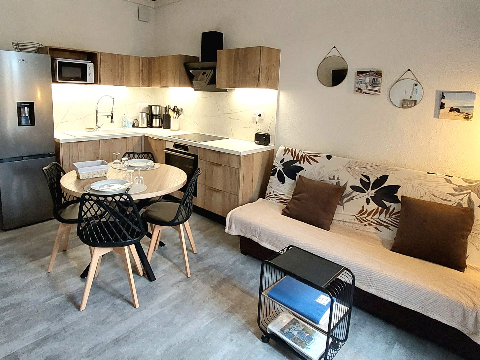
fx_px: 291
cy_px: 137
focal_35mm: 21
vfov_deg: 62.6
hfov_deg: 78.3
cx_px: 198
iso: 320
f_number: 2.2
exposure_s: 1/50
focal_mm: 1.74
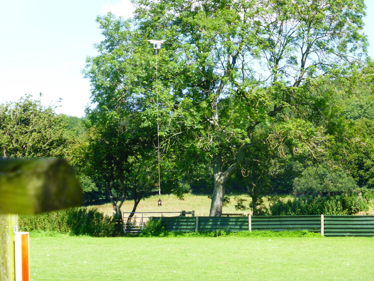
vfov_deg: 10.2
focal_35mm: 145
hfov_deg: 13.6
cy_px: 140
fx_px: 1567
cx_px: 187
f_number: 5.4
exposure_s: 1/160
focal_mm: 25.9
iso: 100
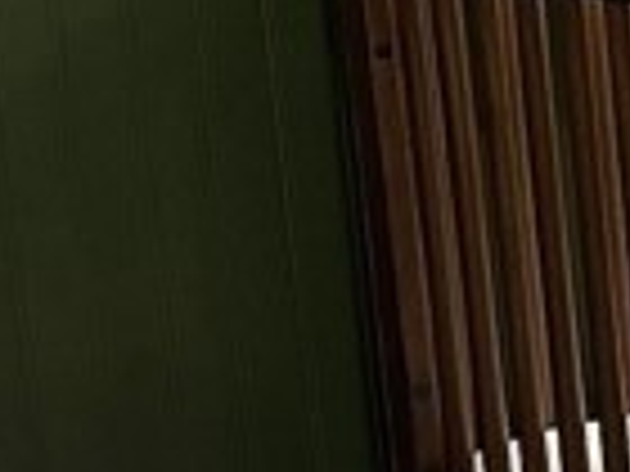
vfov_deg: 8.4
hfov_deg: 9.0
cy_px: 485
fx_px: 3203
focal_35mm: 176
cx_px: 1917
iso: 200
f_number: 1.78
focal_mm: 6.86
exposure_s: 1/120
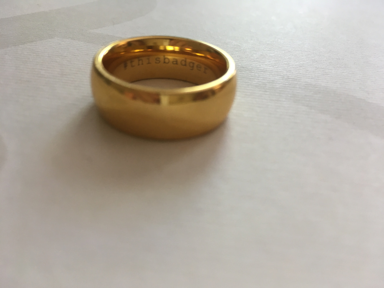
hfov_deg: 61.7
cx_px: 192
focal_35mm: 29
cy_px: 144
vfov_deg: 48.2
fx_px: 322
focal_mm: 4.15
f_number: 2.2
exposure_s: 1/30
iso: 64
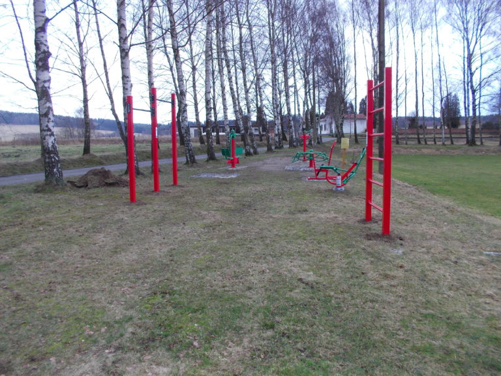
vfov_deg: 48.2
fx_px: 420
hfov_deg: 61.7
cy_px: 188
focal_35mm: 29
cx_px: 250
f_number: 3.3
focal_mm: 4.1
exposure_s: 1/50
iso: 80
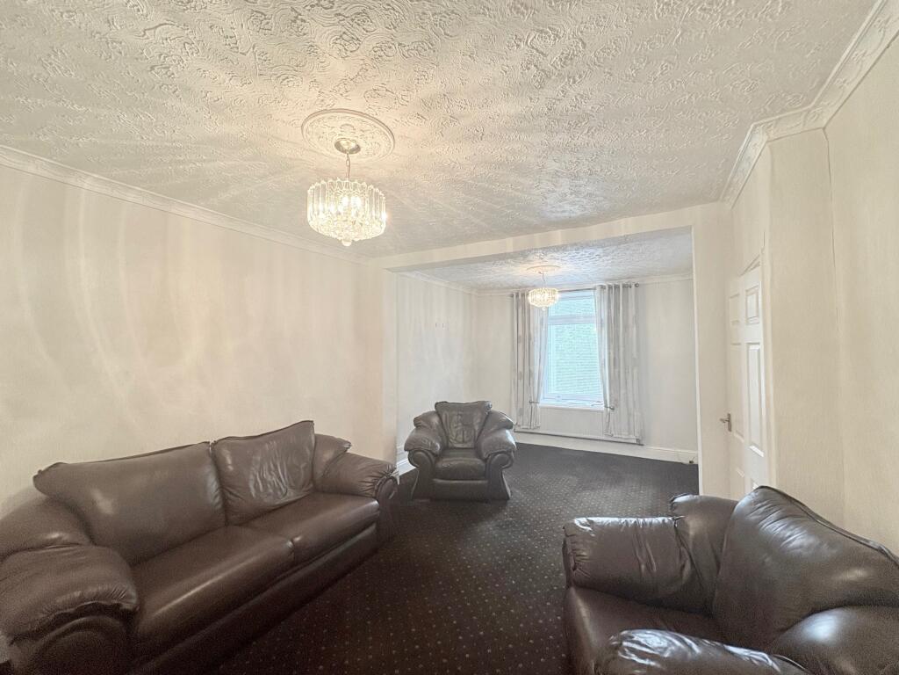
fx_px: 364
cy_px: 338
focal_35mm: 14
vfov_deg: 85.7
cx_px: 450
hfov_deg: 102.1
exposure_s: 1/50
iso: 125
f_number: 2.2
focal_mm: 2.22
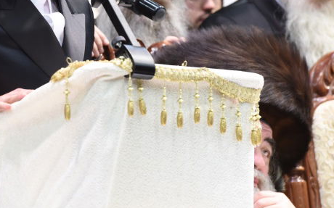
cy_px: 35
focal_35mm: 454
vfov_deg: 2.9
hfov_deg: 4.6
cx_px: 61
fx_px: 4131
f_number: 5
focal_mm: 200
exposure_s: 1/125
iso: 2000
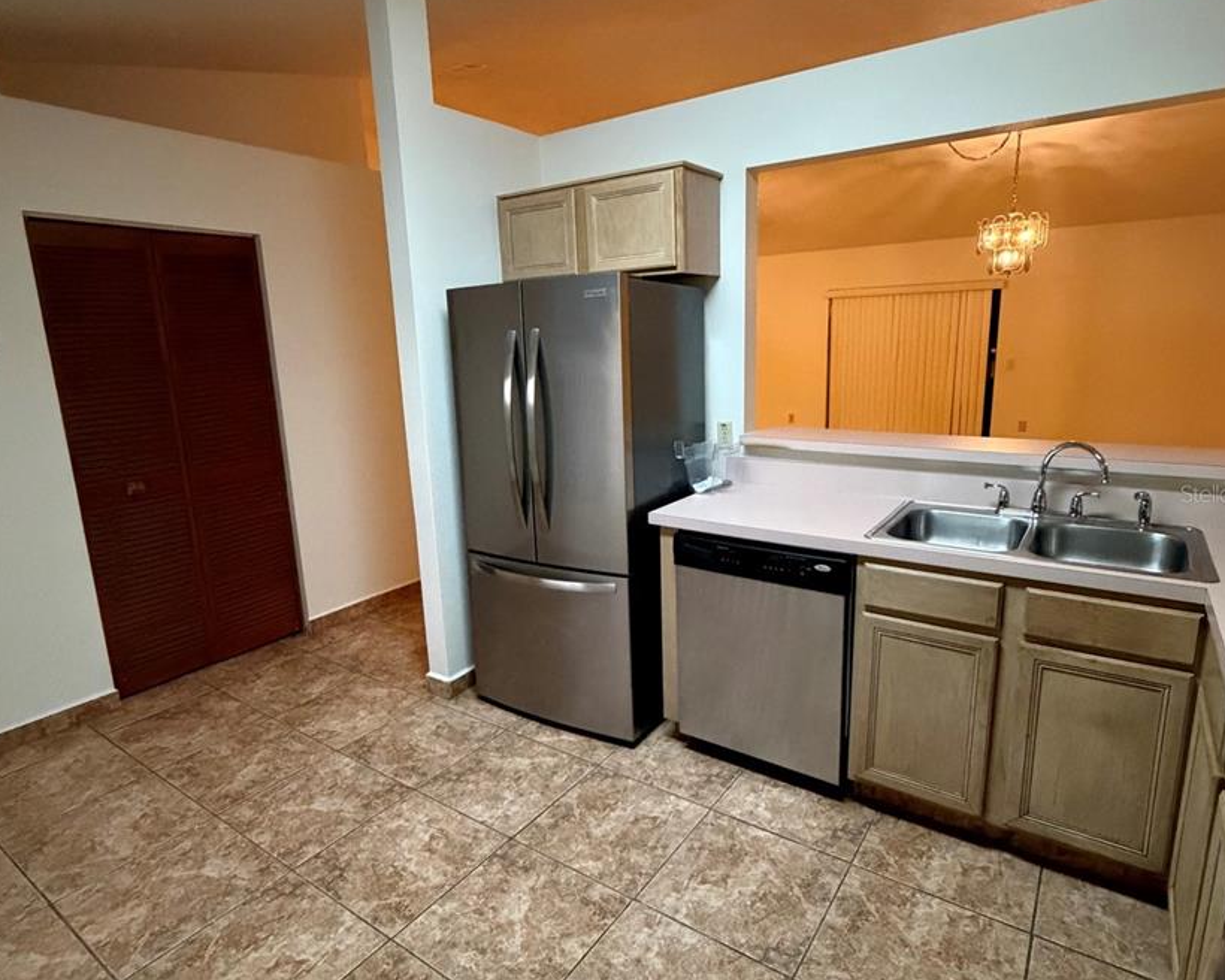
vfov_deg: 68.1
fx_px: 725
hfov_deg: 80.4
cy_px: 493
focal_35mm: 20
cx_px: 614
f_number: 2.2
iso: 1000
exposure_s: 1/60
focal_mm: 2.22
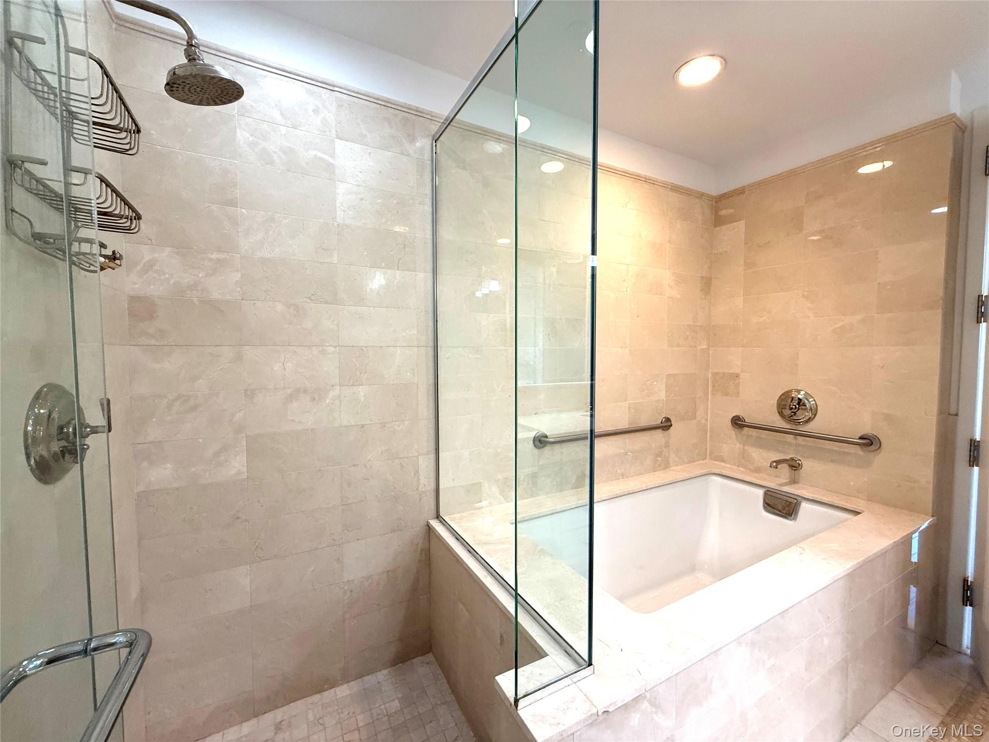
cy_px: 371
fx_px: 400
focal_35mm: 14
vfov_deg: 85.7
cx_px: 494
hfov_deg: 102.1
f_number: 2.2
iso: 250
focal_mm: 2.22
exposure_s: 1/120
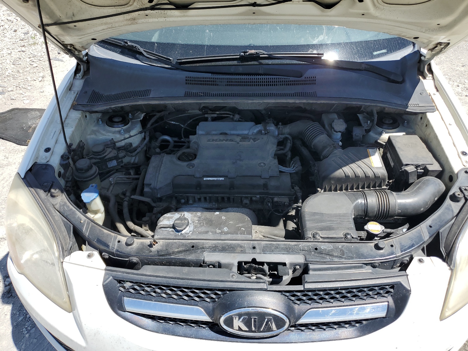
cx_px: 234
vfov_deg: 53.1
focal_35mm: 26
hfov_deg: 67.3
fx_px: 352
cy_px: 176
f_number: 1.5
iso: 50
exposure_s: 1/2000
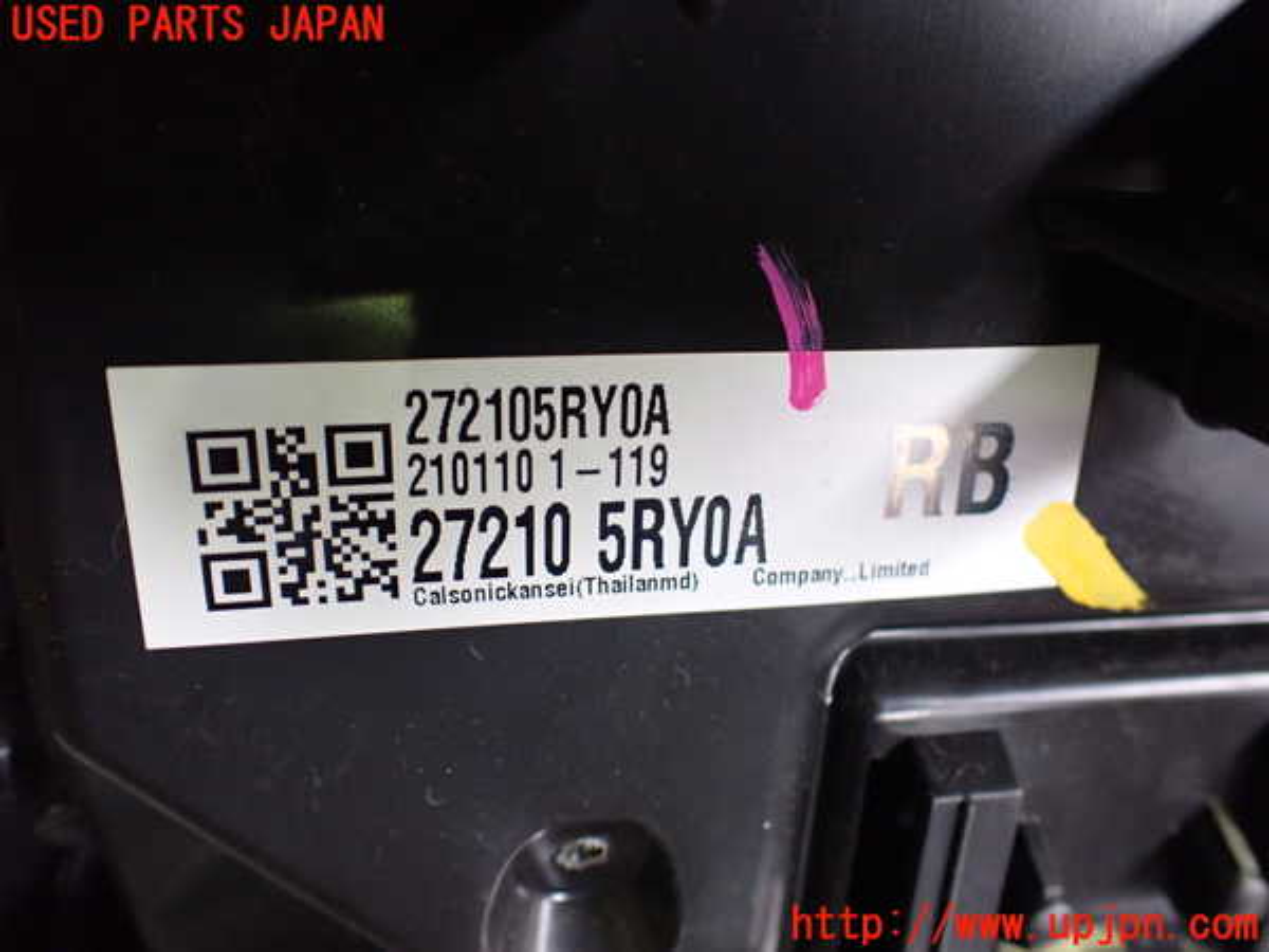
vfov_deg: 46.8
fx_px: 1100
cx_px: 634
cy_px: 476
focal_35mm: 30
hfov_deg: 60.0
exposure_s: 1/80
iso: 800
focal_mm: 5.4
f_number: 2.3
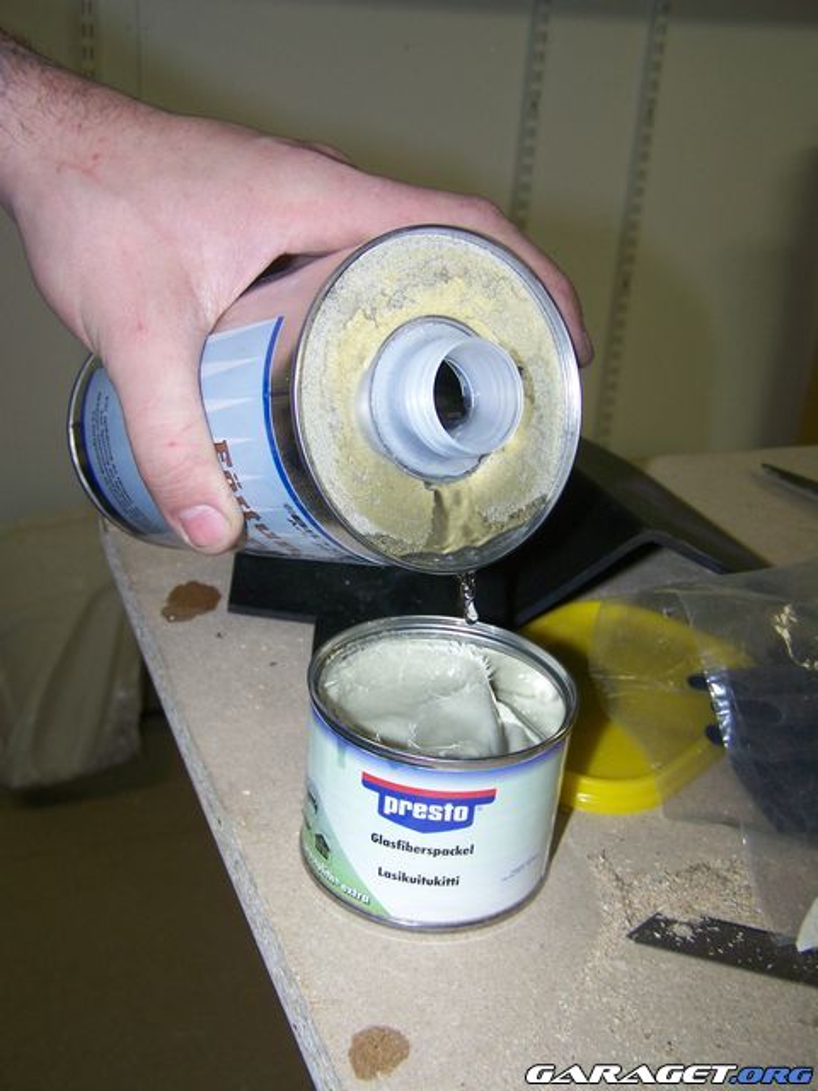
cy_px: 546
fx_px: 1197
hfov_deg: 37.7
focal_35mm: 38
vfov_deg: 49.0
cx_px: 409
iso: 80
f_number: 2.8
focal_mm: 6.3
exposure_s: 1/60
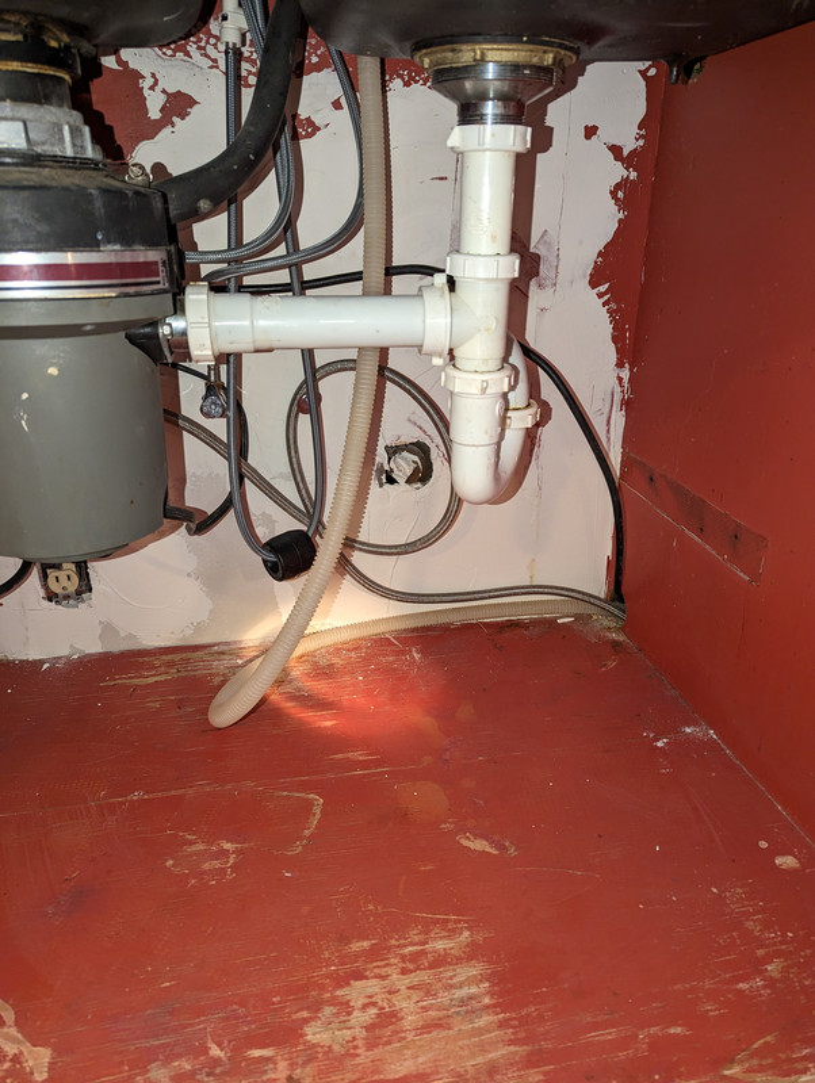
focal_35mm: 24
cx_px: 408
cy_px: 542
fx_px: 752
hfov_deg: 56.9
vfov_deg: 71.5
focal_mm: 6.81
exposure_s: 1/53.8
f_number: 1.85
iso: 301
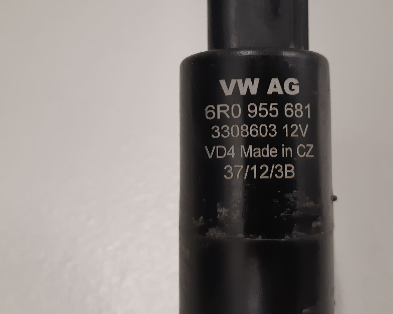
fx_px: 442
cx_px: 228
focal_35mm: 38
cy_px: 129
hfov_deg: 47.8
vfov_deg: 39.0
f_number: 1.7
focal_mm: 3.93
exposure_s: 1/50
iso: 200
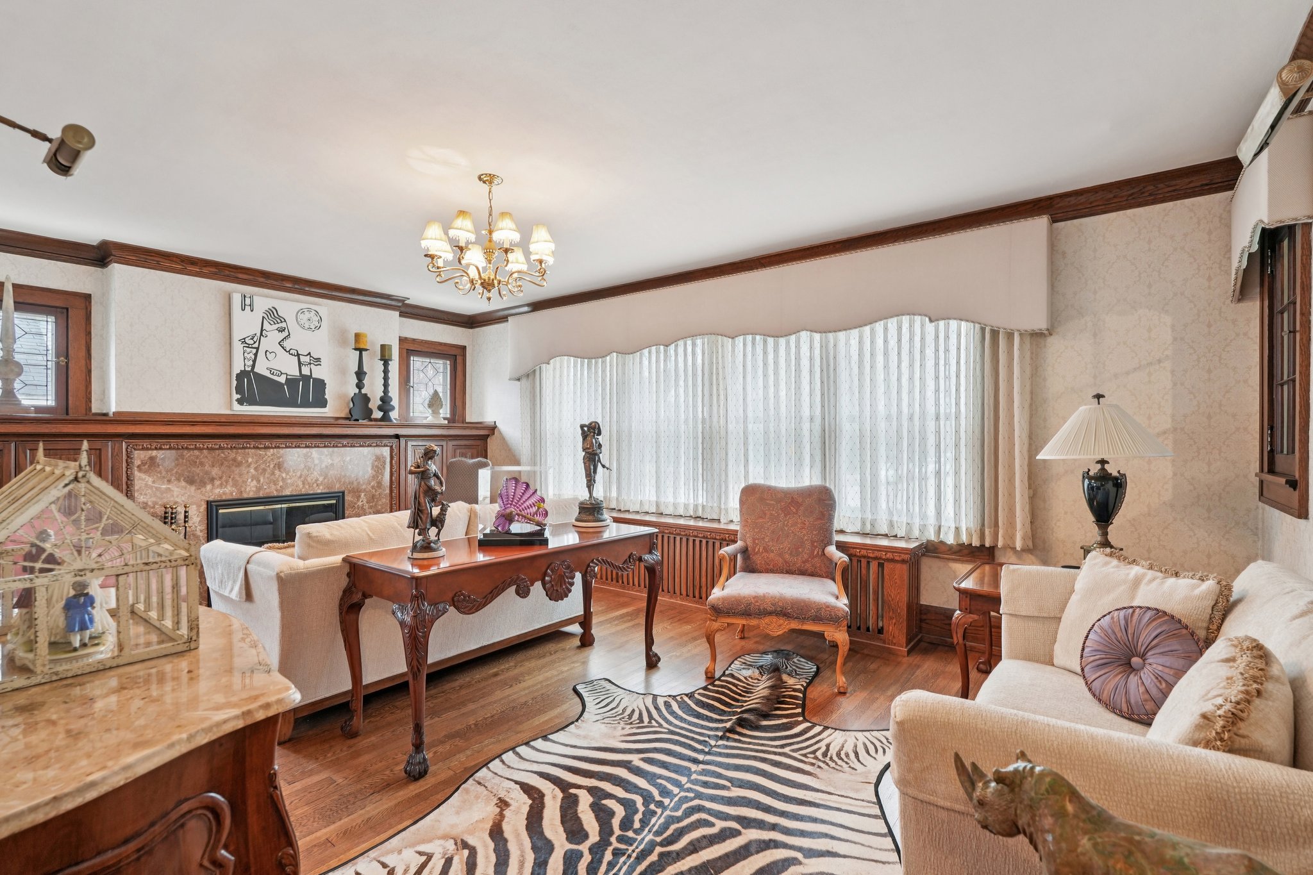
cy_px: 438
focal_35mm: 17
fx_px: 620
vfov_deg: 70.4
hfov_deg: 93.3
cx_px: 656
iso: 320
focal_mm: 17
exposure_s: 1/13
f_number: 6.3
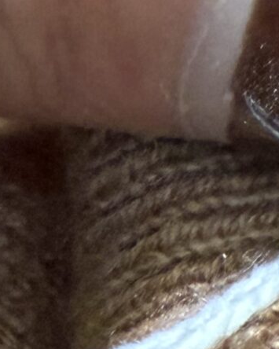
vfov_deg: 11.5
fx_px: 1394
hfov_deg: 10.1
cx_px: 649
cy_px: 867
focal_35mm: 135
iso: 500
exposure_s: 1/50
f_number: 2.2
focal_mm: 2.22
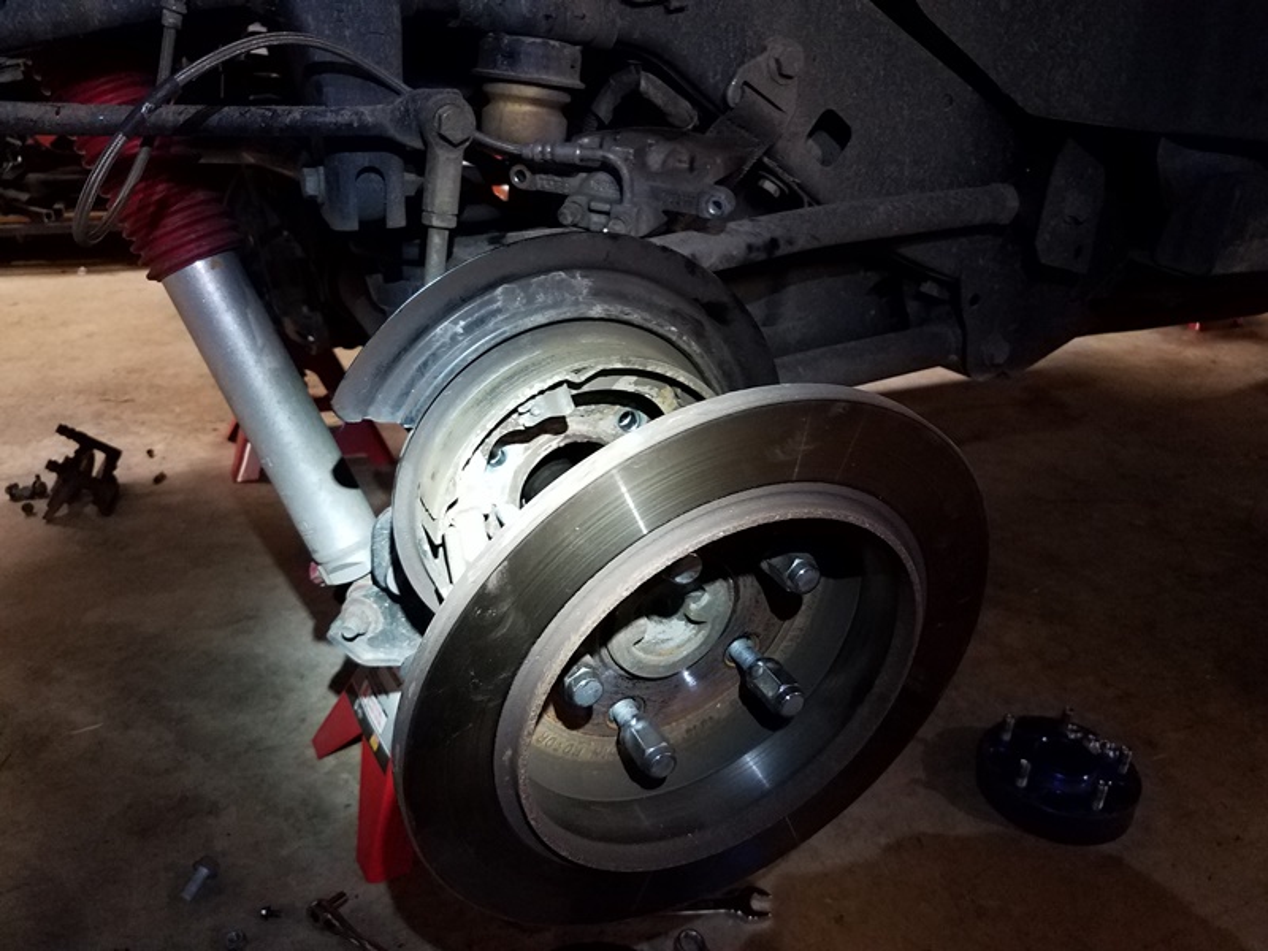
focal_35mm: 26
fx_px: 952
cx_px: 634
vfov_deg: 53.1
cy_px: 476
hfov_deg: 67.3
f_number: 1.7
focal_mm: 4.2
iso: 200
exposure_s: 1/10
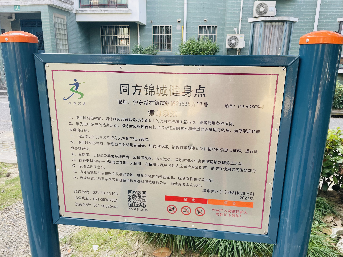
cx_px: 172
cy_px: 128
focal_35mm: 26
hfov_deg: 67.3
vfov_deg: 53.1
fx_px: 258
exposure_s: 1/209
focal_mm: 4.2
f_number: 1.6
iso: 32
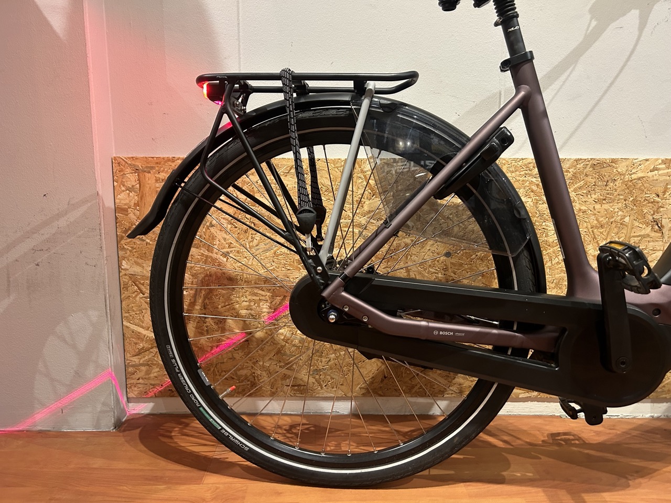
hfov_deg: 67.3
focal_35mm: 26
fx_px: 504
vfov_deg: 53.1
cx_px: 336
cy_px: 252
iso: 200
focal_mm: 5.7
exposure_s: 1/50
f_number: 1.5
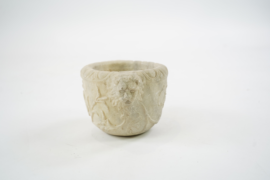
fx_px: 270
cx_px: 135
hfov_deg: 53.1
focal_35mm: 36
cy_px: 90
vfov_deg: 36.9
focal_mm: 36
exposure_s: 1/125
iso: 500
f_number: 4
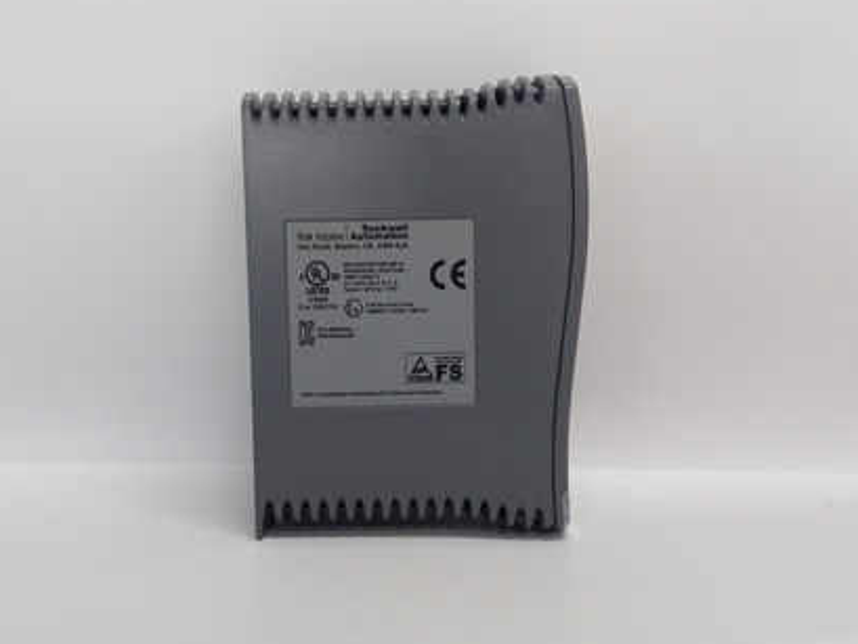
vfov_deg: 43.0
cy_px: 330
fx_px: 818
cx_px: 401
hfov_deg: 55.3
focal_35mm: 33
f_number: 2
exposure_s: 1/33
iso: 128
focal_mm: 3.79
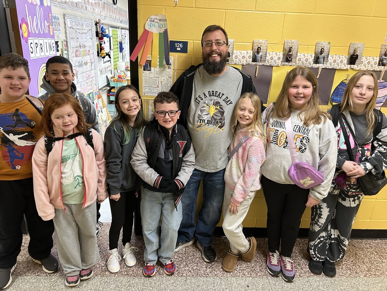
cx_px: 194
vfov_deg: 53.1
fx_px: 291
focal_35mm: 26
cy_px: 146
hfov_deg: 67.3
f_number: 1.5
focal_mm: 5.7
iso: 250
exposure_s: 1/60
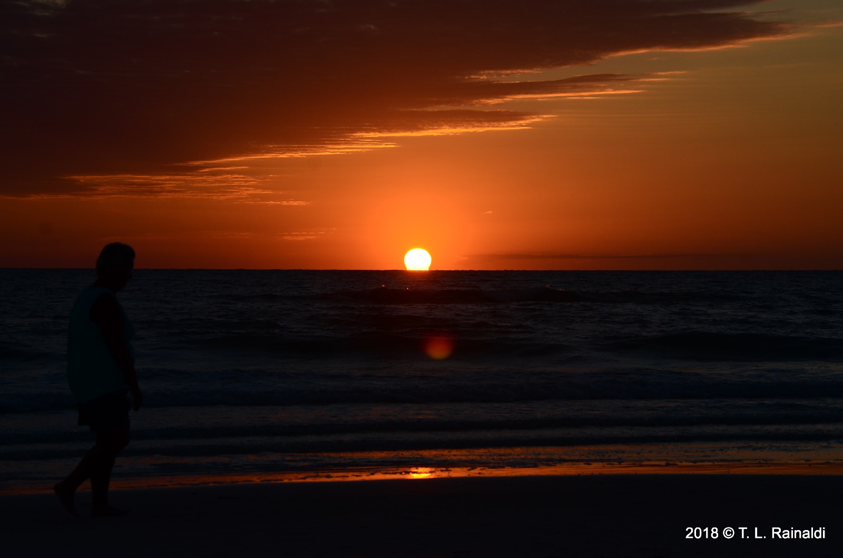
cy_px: 279
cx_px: 422
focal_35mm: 120
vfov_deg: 11.4
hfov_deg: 17.1
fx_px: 2804
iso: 200
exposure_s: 1/800
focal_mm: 80
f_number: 7.1
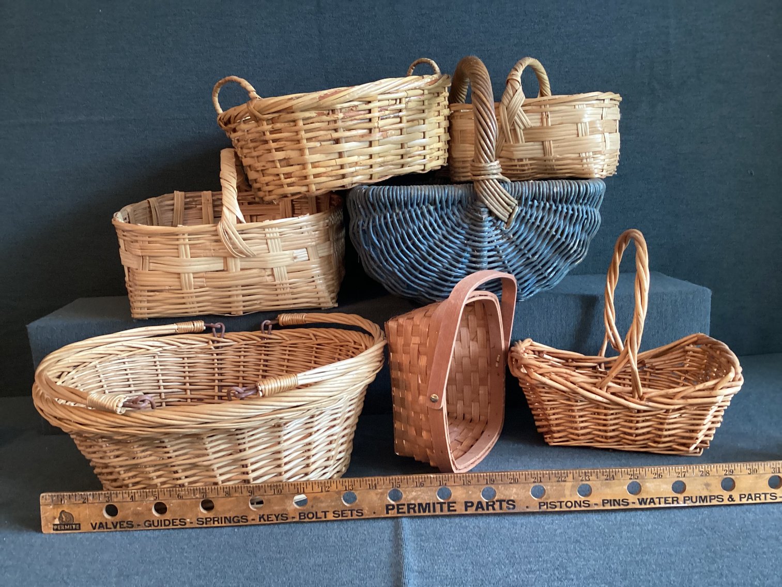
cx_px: 391
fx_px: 700
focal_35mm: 31
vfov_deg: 45.4
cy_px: 294
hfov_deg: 58.3
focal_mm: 3.3
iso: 400
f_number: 2.4
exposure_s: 1/50
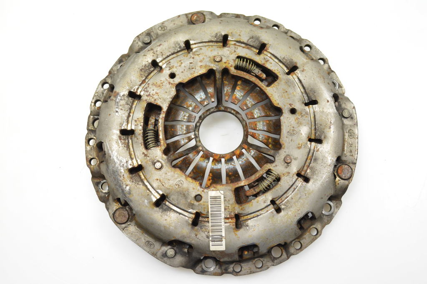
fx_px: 391
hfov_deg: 57.2
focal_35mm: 33
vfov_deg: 39.9
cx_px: 214
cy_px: 142
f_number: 6.3
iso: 2000
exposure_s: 1/160
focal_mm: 22
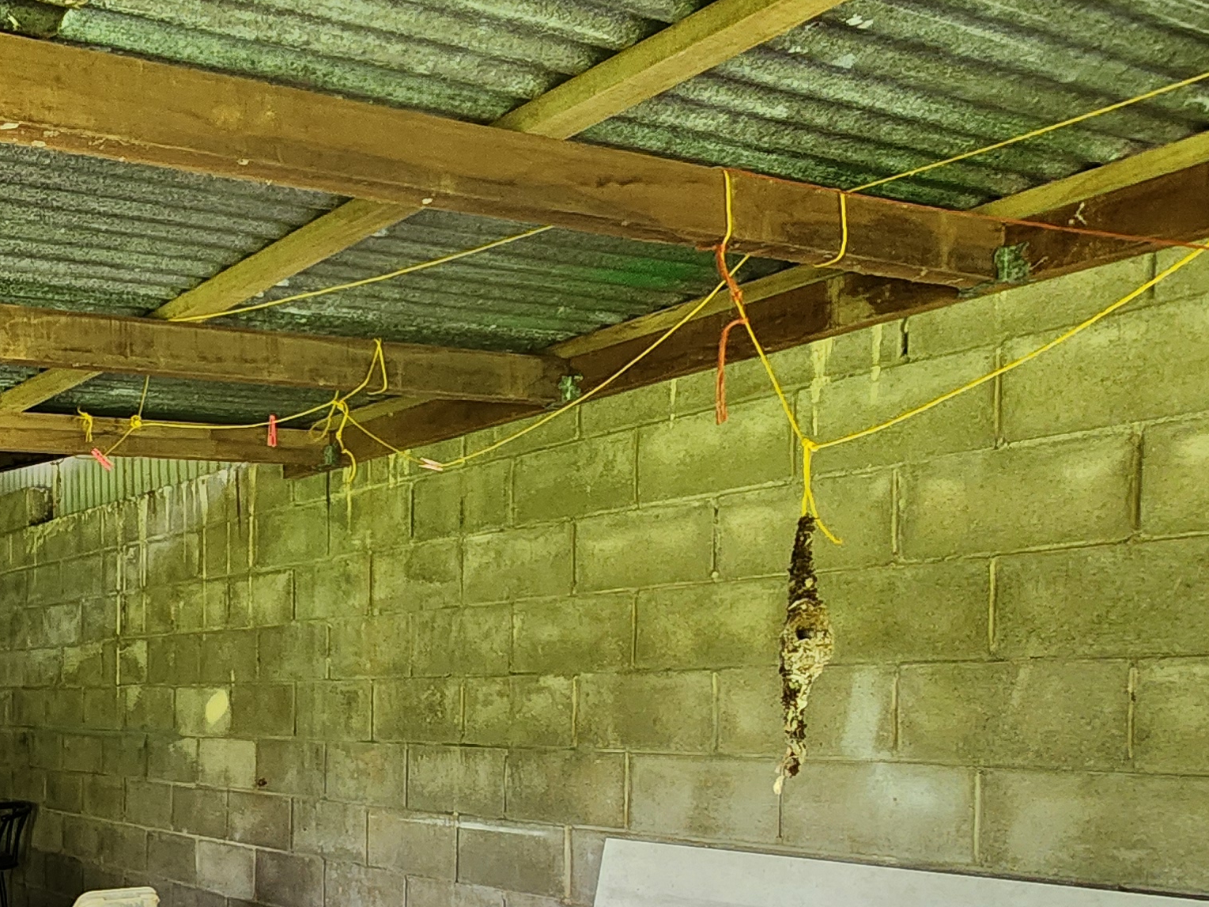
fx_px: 1188
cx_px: 40
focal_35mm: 34
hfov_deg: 46.5
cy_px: 752
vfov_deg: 39.8
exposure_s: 1/50
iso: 400
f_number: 2.2
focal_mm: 2.2
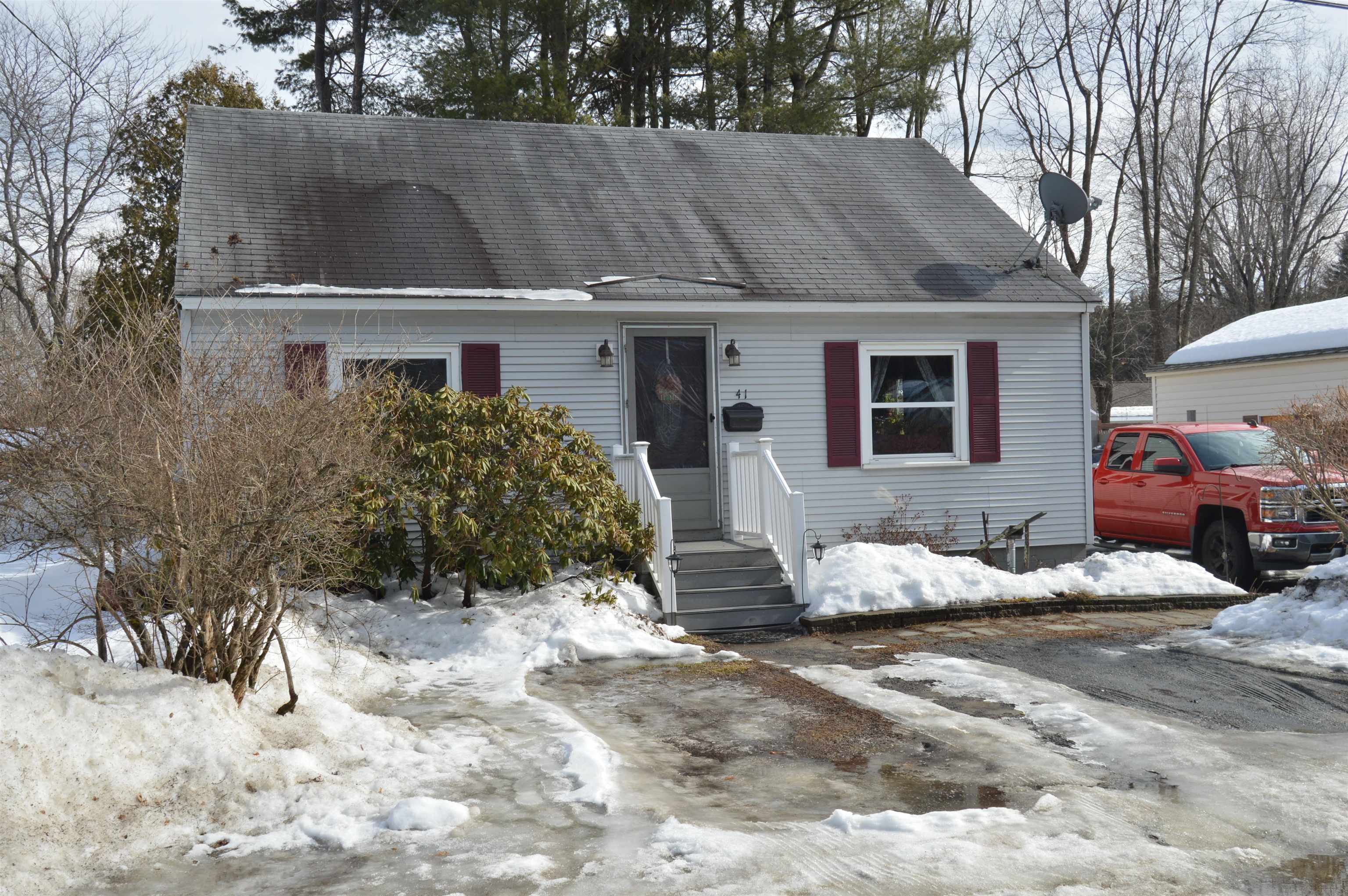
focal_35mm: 36
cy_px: 448
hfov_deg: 53.2
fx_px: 1347
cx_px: 674
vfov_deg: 36.8
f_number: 9
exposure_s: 1/320
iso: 200
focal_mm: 24
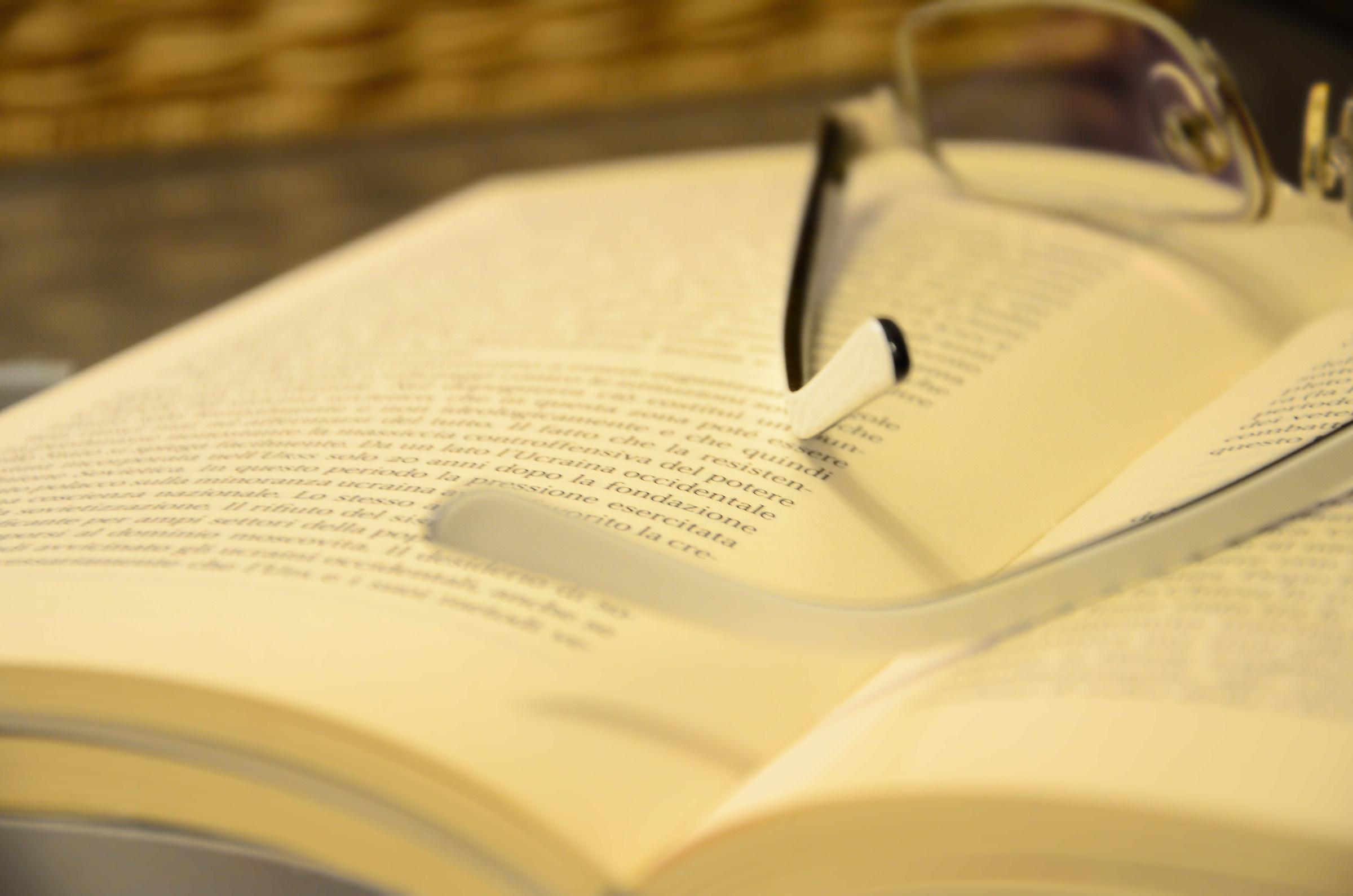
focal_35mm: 138
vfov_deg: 9.9
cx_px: 676
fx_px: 5175
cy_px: 448
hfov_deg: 14.9
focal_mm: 92
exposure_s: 1/10
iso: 800
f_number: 5.6
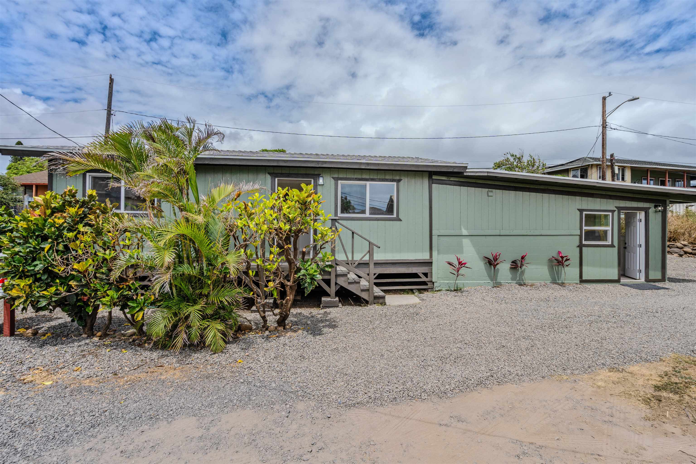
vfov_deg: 73.7
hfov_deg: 96.7
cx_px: 348
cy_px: 232
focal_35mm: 16
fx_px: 309
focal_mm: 16
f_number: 11
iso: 160
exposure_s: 1/160
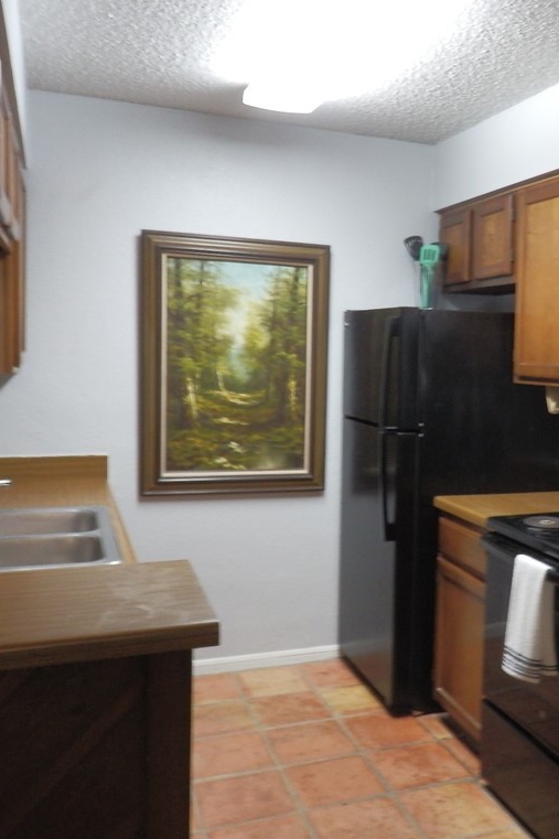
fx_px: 816
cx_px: 428
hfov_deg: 36.8
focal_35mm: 35
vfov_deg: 54.4
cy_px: 421
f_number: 3
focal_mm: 4.5
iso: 320
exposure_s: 1/30
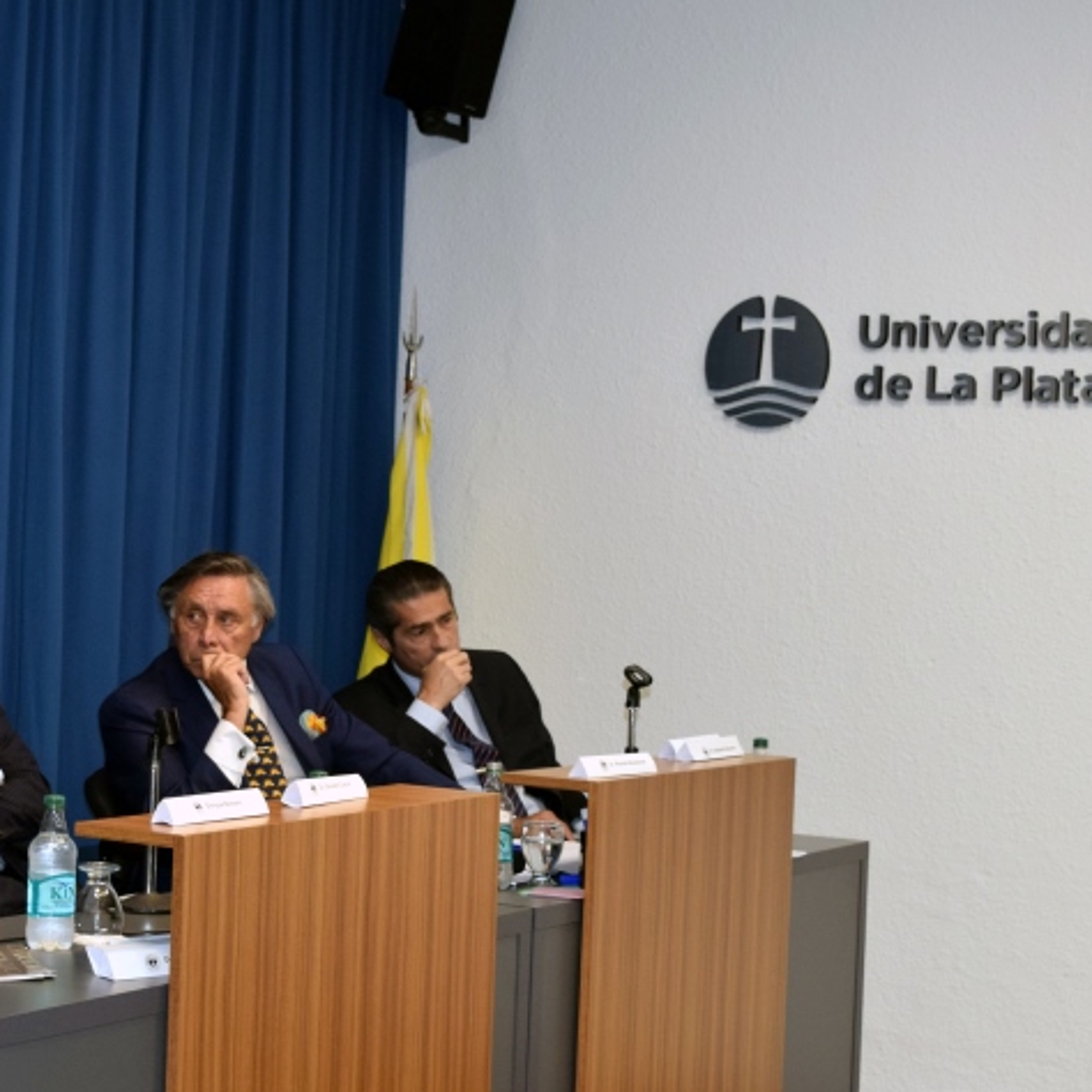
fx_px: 2460
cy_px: 616
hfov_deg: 24.8
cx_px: 288
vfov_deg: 25.0
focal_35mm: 69
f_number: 5.6
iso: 800
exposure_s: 1/125
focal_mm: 25
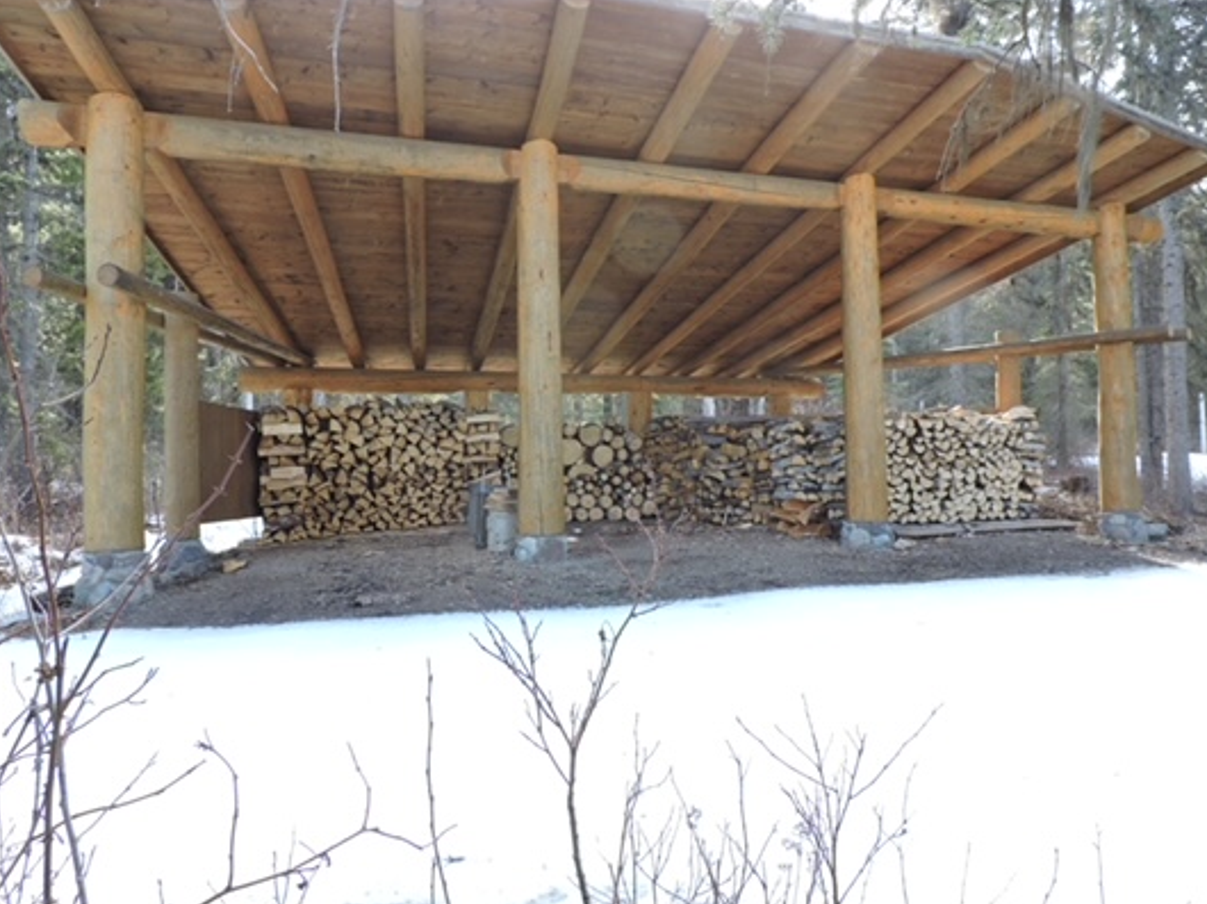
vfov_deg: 48.2
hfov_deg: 61.7
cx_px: 622
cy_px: 430
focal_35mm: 29
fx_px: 1011
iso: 100
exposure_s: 1/80
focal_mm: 4.3
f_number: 3
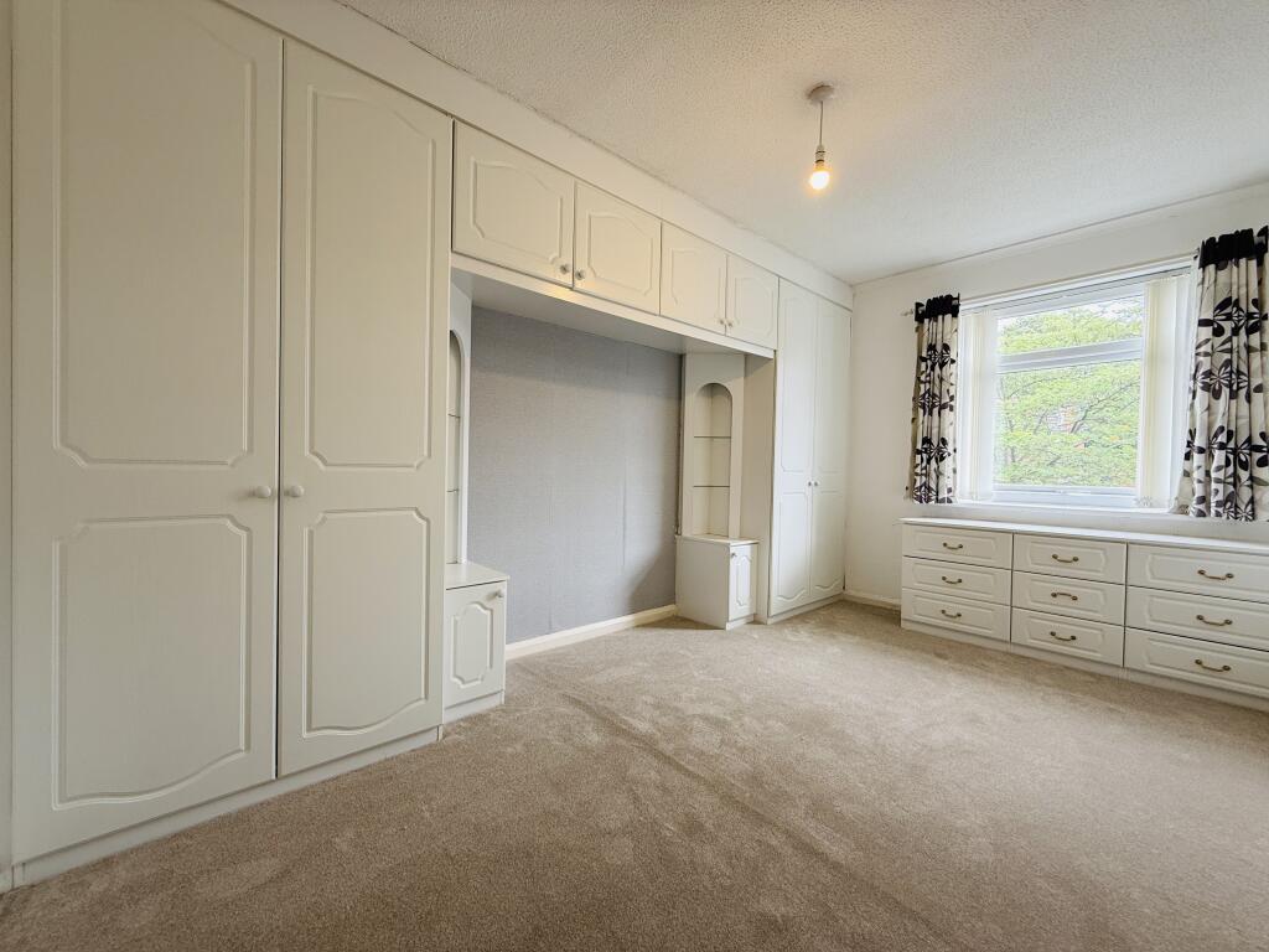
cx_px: 634
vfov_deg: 85.7
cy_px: 476
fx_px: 513
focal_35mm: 14
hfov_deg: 102.1
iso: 80
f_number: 2.2
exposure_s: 1/99
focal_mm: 2.22
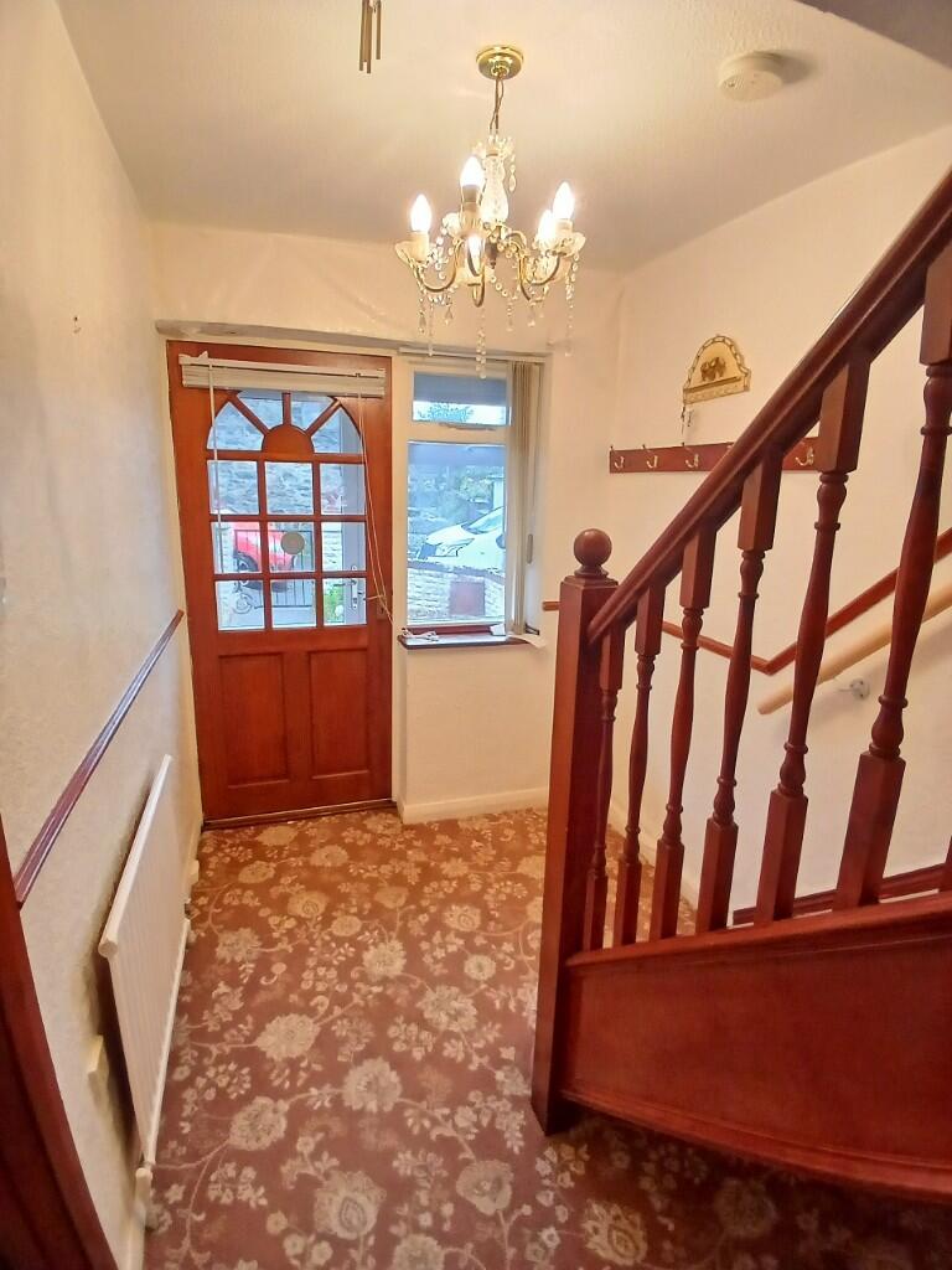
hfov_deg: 74.7
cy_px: 635
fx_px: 623
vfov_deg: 91.0
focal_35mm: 17
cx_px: 476
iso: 200
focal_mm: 1.4
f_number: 2.2
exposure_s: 1/33.3
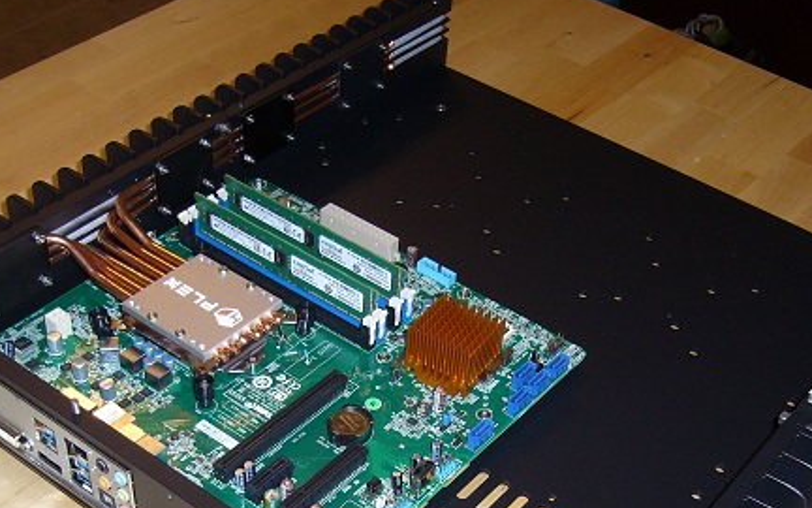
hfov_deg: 36.9
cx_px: 421
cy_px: 438
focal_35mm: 55
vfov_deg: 23.1
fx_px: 1217
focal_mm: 5.8
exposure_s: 1/30
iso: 100
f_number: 2.8
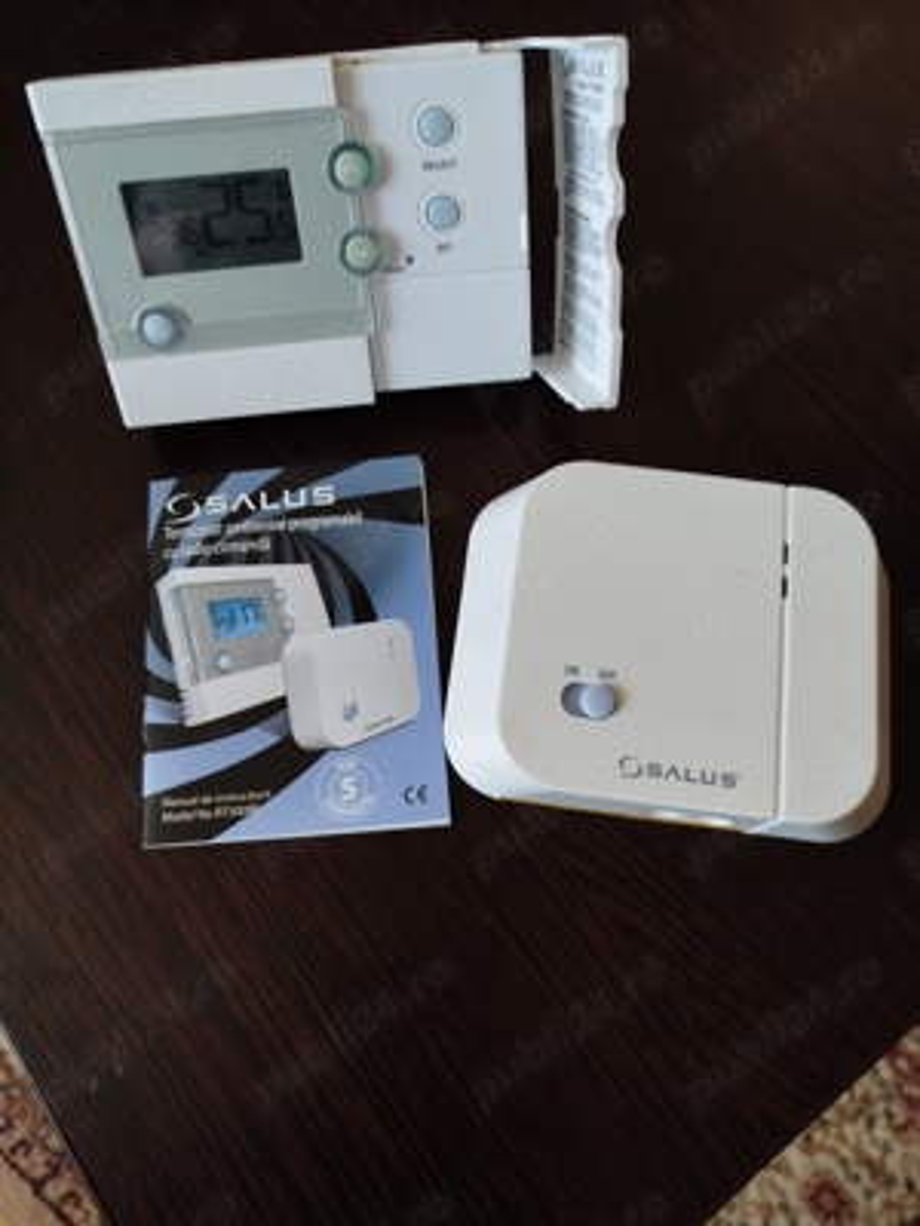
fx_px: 850
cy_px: 613
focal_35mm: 24
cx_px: 460
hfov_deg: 56.8
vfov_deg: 71.6
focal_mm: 5.31
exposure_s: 1/25
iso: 500
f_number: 1.7
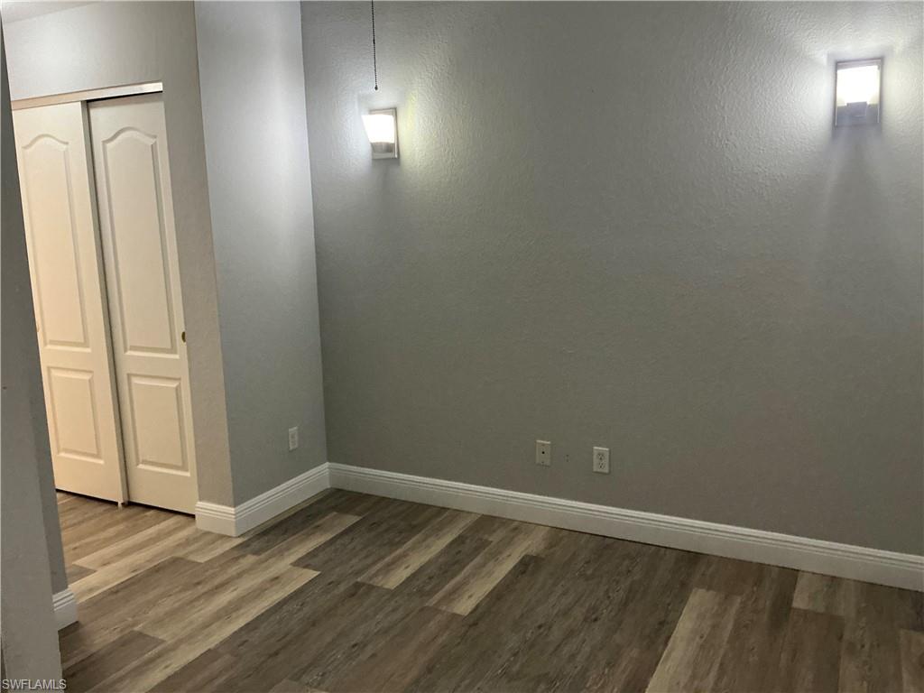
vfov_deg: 49.7
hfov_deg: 63.4
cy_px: 346
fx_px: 747
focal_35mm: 28
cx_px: 462
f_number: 1.8
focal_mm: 3
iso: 250
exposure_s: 1/60
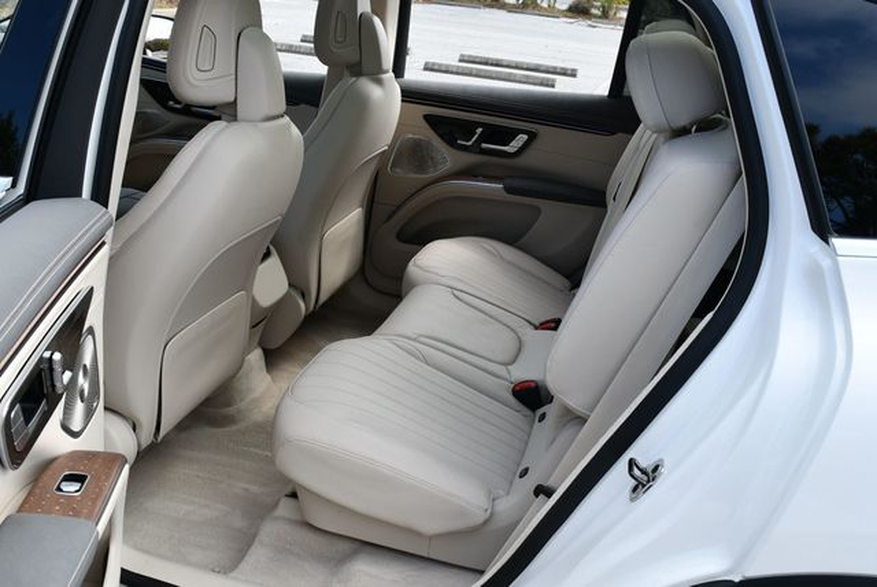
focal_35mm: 36
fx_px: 878
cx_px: 438
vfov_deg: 36.9
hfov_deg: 53.1
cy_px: 294
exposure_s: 1/250
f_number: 7.1
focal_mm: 18
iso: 200
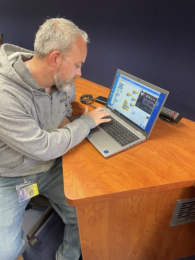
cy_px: 130
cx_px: 98
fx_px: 195
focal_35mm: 26
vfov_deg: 67.3
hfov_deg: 53.1
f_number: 1.6
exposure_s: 1/60
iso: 200
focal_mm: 4.2
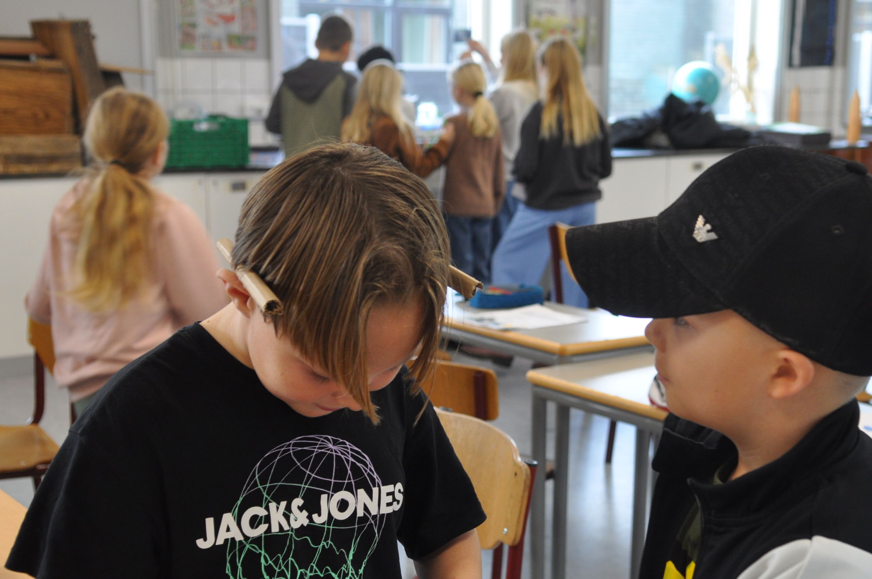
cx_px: 551
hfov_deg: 32.9
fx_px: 1467
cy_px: 348
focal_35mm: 61
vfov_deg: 22.3
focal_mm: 31
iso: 560
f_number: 4
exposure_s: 1/60
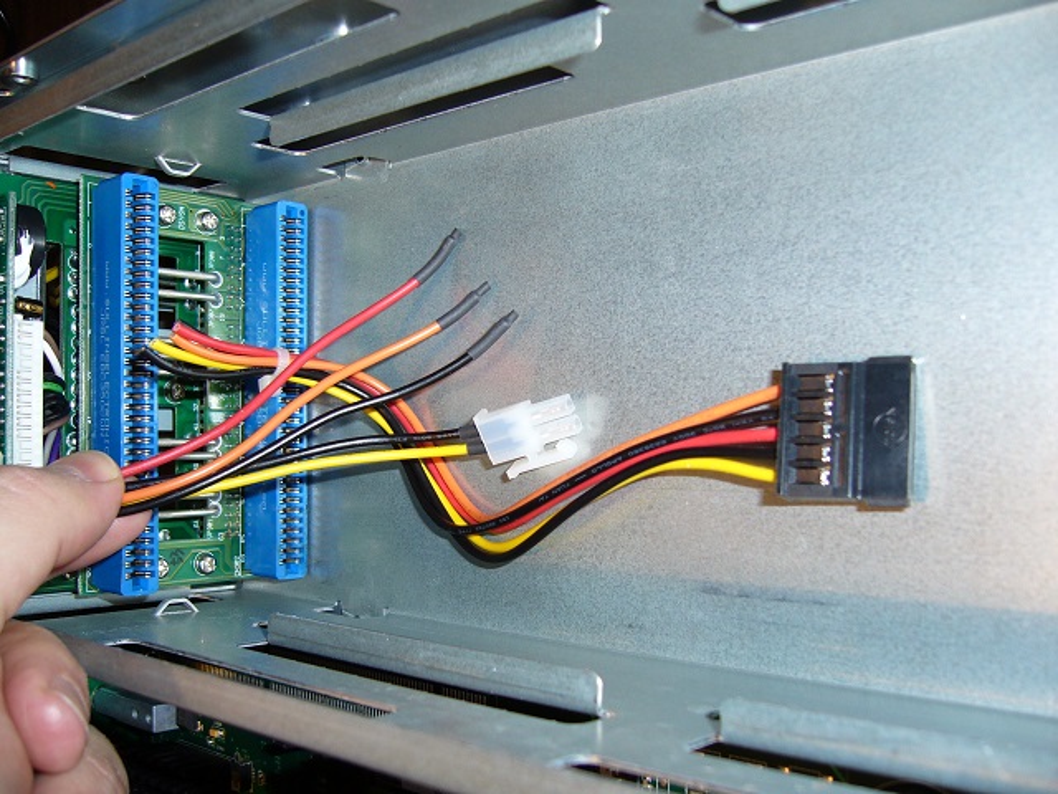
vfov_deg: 40.7
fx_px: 1070
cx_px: 529
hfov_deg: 52.6
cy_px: 397
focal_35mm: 35
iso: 80
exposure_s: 1/30
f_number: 2.8
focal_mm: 5.8
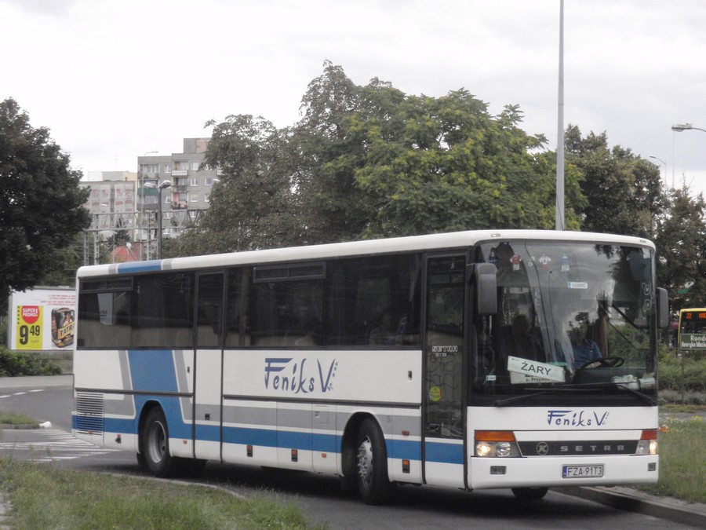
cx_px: 353
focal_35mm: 100
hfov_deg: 19.6
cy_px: 265
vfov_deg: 14.8
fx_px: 2040
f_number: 5.3
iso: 400
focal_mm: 17.88
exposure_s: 1/500
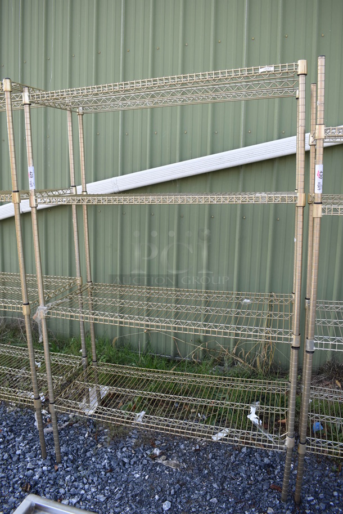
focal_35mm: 27
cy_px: 257
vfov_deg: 67.3
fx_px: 385
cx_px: 172
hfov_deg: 48.0
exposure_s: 1/250
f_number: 5.6
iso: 280
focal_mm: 18
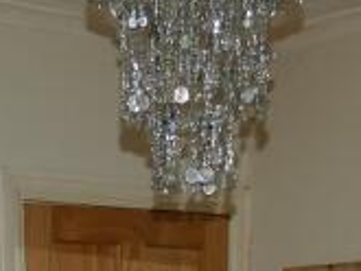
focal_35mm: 124
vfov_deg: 9.7
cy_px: 769
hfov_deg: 15.9
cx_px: 151
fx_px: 1294
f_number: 2.8
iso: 80
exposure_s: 1/60
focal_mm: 3.6
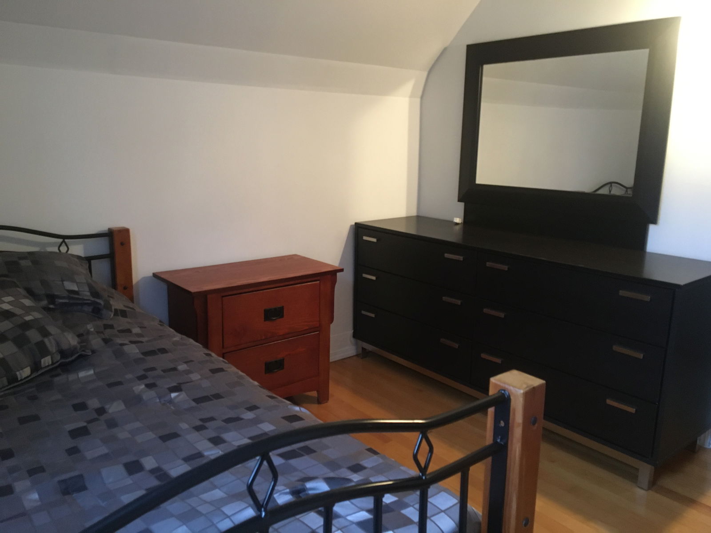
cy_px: 266
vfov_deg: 48.2
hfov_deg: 61.7
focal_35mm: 29
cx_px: 356
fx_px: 596
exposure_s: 1/17
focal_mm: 4.15
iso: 400
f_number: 2.2
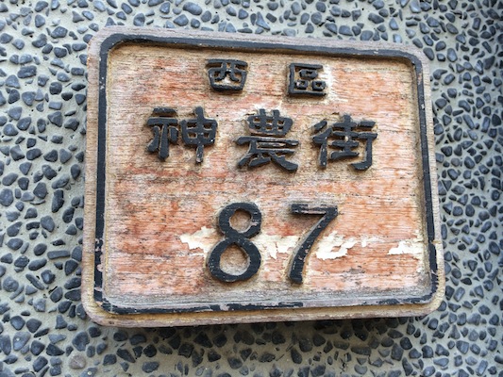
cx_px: 252
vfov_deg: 46.8
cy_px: 188
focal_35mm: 30
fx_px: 436
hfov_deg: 60.0
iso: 64
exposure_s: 1/120
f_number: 2.2
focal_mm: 4.12
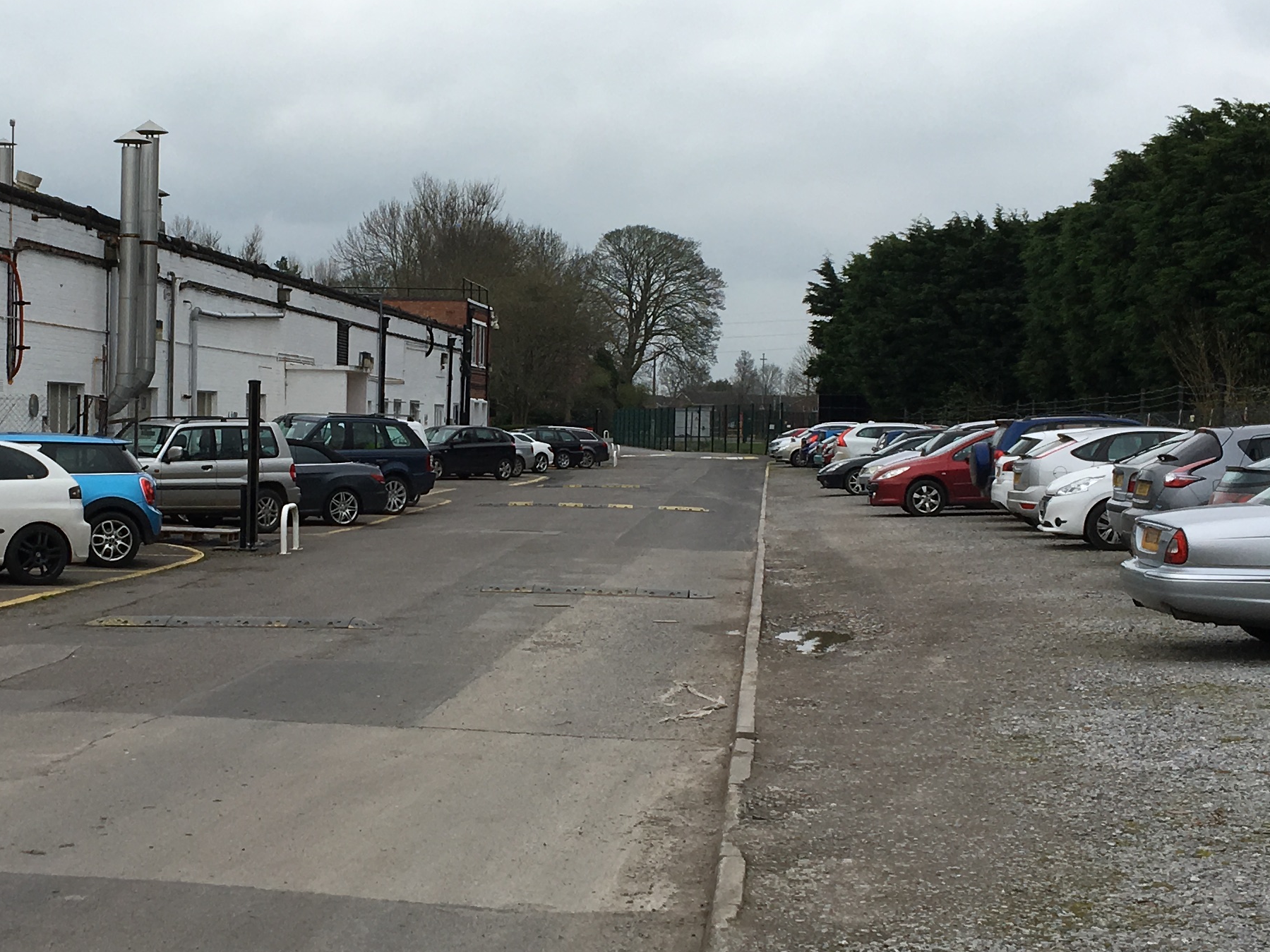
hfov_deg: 29.6
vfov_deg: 22.6
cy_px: 475
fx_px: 2385
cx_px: 438
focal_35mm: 65
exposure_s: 1/962
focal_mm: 4.15
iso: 25
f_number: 2.2
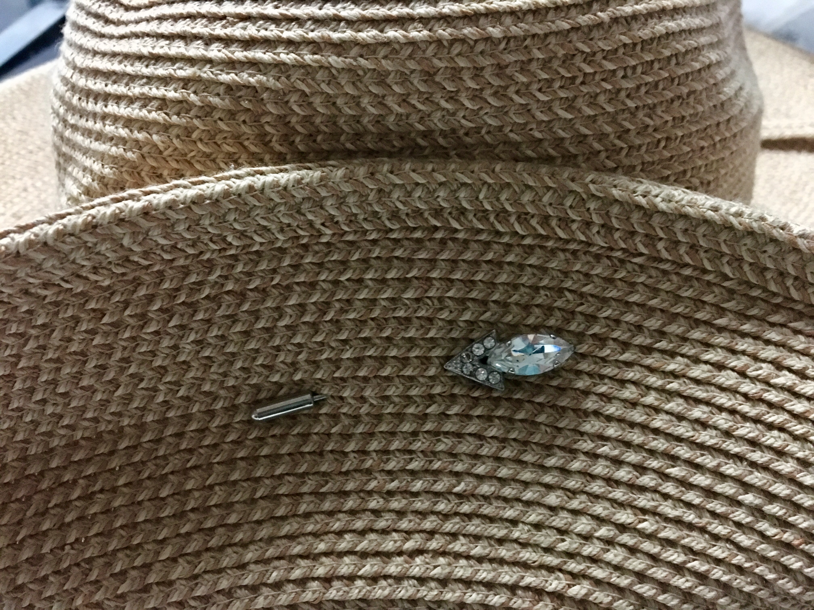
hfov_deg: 61.7
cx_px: 407
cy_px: 305
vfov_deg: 48.2
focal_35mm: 29
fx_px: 682
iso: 320
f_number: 2.2
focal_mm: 4.15
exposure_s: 1/15
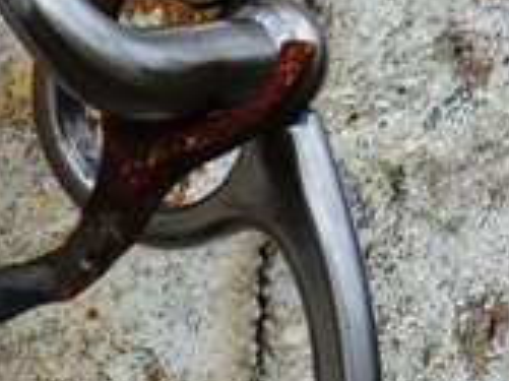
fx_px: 4349
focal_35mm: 296
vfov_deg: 5.0
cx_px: -299
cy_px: 358
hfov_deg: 6.6
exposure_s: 1/500
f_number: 3.7
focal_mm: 9.8
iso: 100
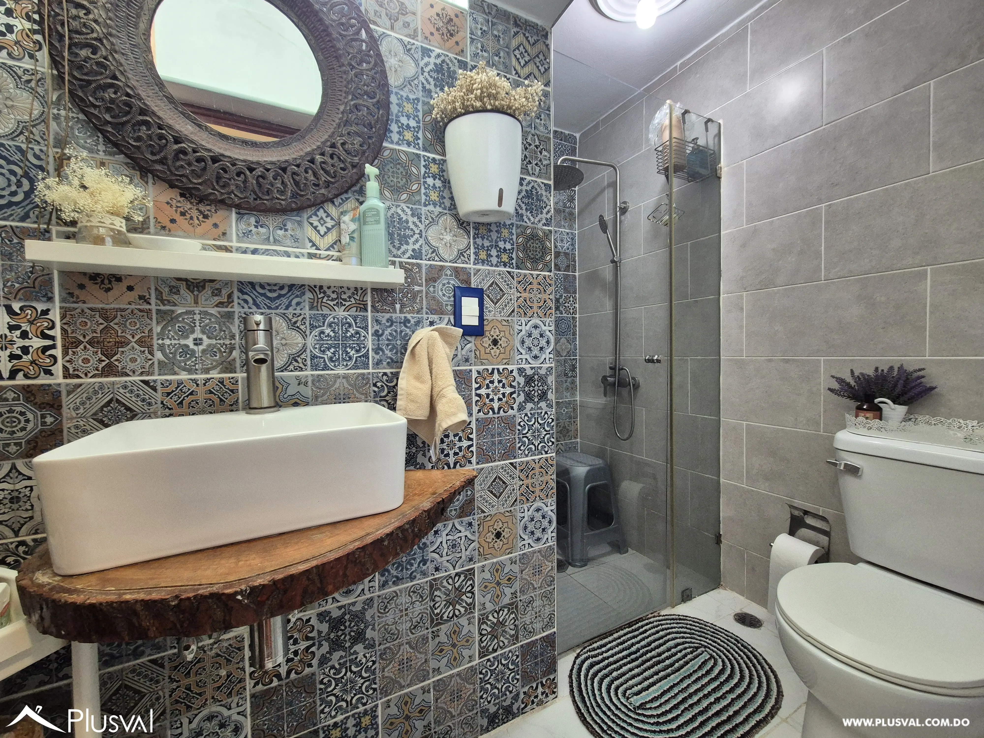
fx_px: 370
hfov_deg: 106.2
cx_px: 492
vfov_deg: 89.9
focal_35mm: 13
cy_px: 369
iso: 500
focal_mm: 2.2
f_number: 2.2
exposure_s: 1/60
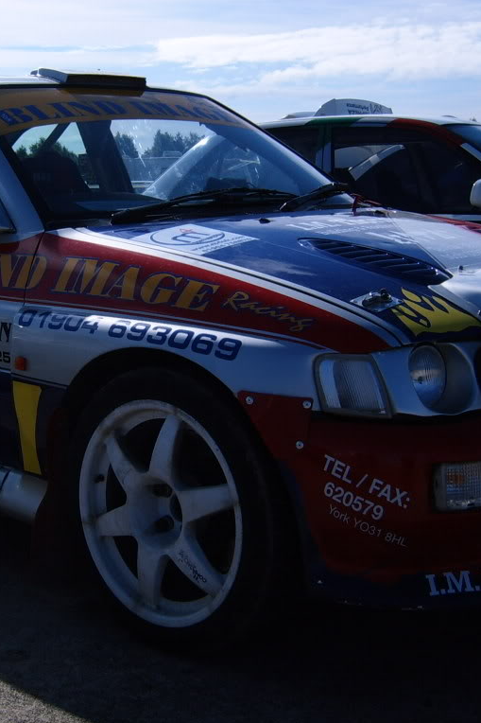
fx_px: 1063
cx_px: 129
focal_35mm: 53
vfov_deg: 37.5
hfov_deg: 25.3
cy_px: 362
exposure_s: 1/500
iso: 50
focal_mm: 5.8
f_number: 5.8
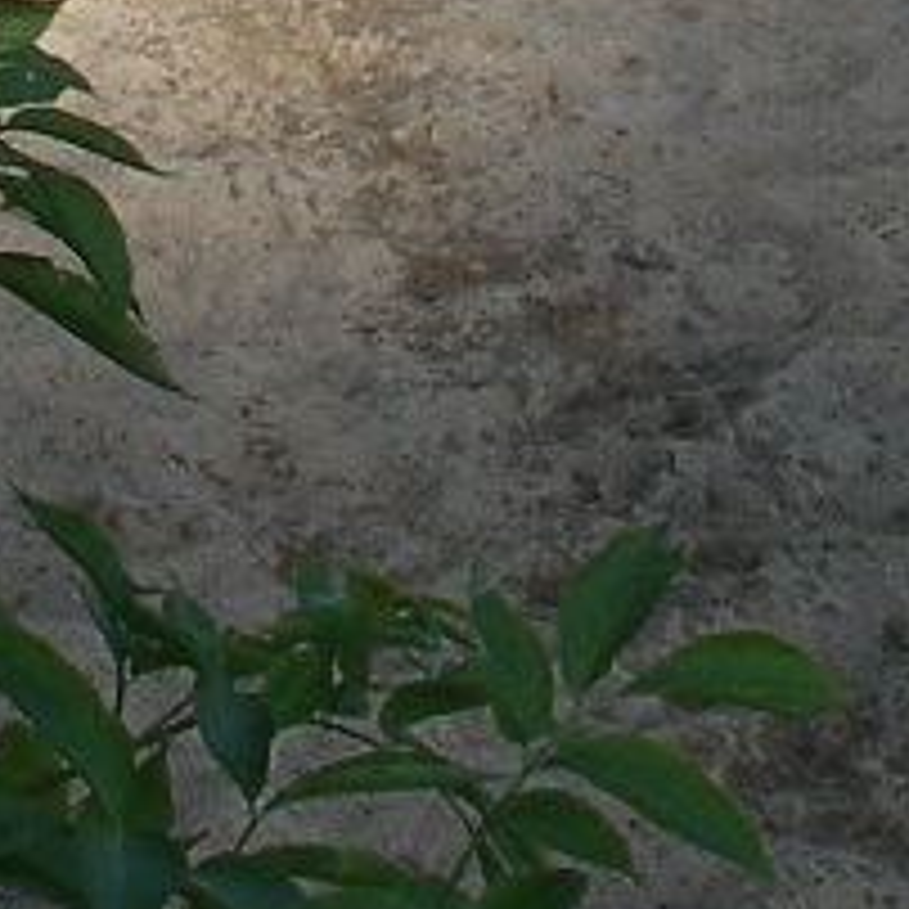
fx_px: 7695
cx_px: 270
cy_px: -1094
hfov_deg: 6.8
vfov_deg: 6.5
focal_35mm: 259
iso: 80
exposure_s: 1/250
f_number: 5.6
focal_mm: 7.8
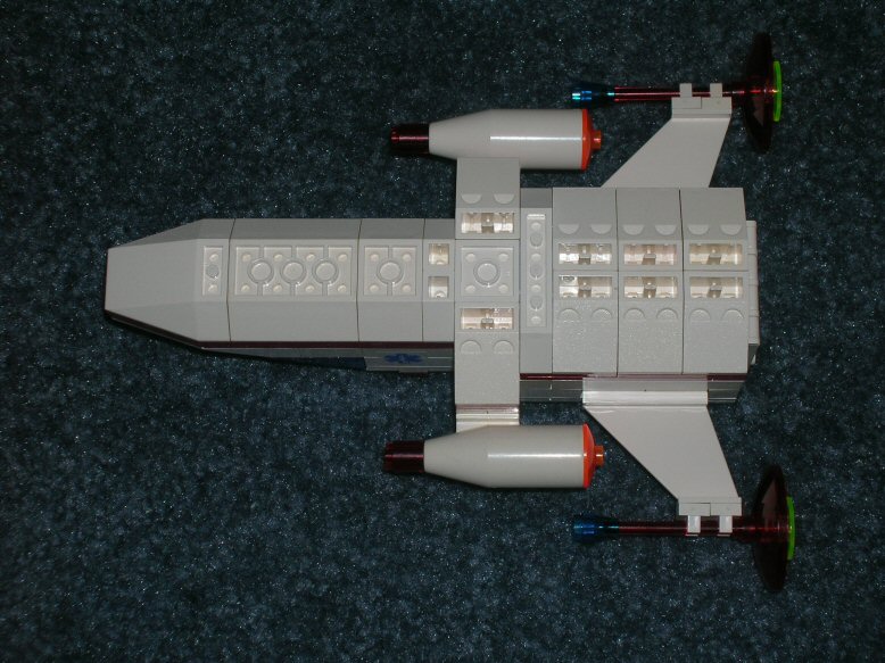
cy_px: 332
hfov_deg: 23.8
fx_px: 2096
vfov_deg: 18.0
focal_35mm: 82
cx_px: 442
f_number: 4.3
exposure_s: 1/60.1
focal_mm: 13.6
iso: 50
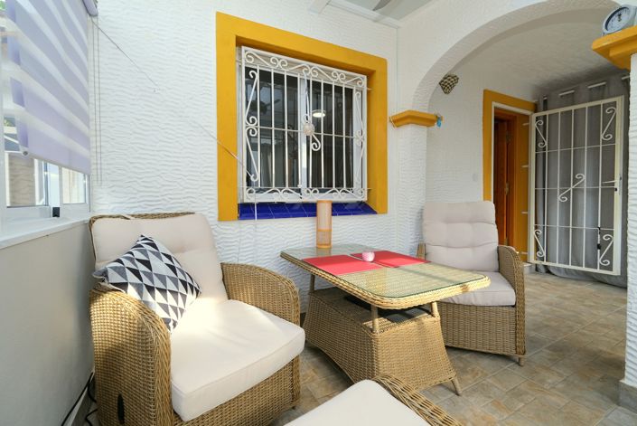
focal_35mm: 15
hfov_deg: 100.4
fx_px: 266
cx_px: 318
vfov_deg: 77.4
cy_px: 213
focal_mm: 10
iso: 160
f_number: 5
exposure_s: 1/125
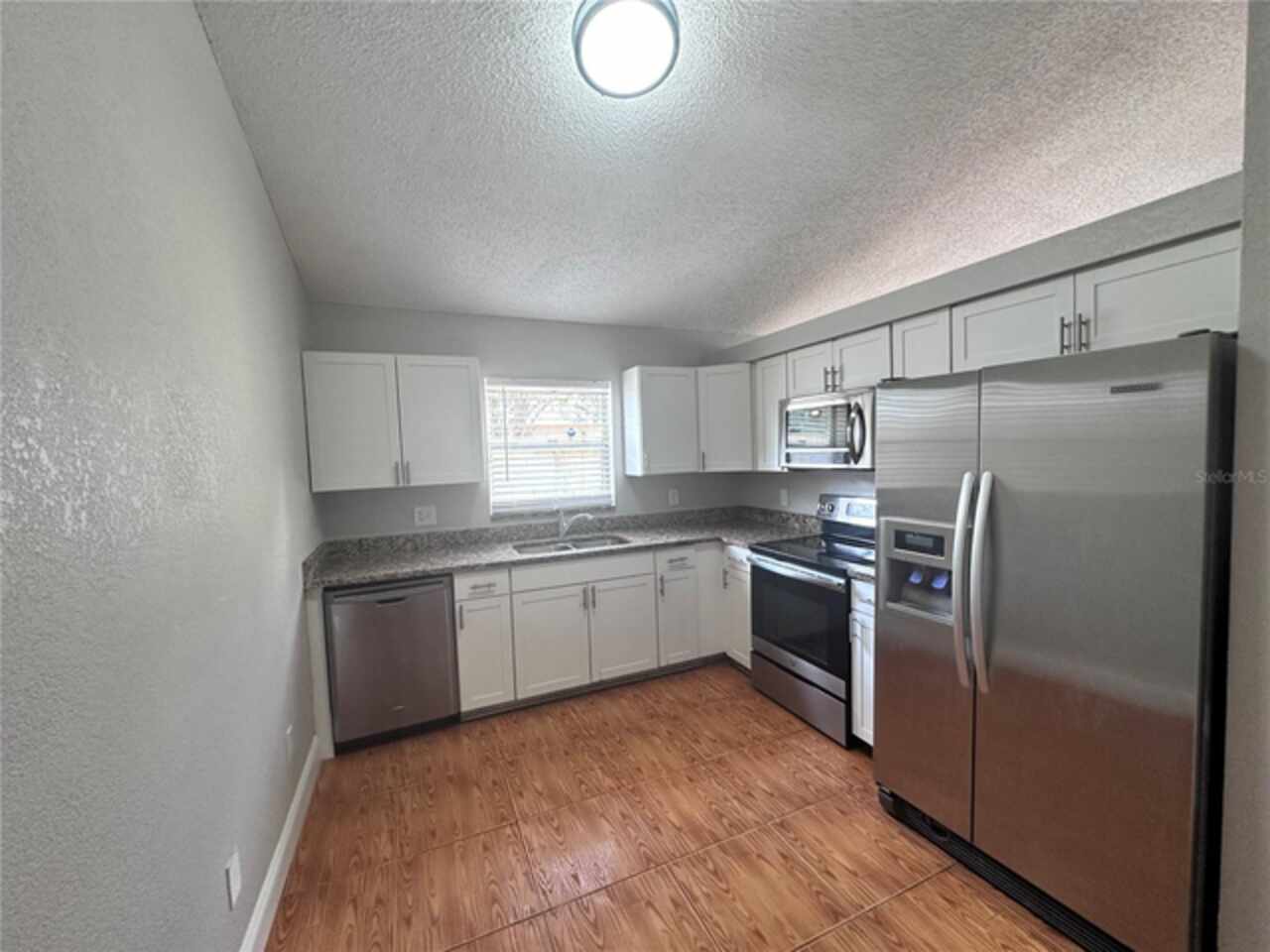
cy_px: 476
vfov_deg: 85.7
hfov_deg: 102.1
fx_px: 514
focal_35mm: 14
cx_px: 635
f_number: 2.2
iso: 250
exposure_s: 1/120
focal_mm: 2.22
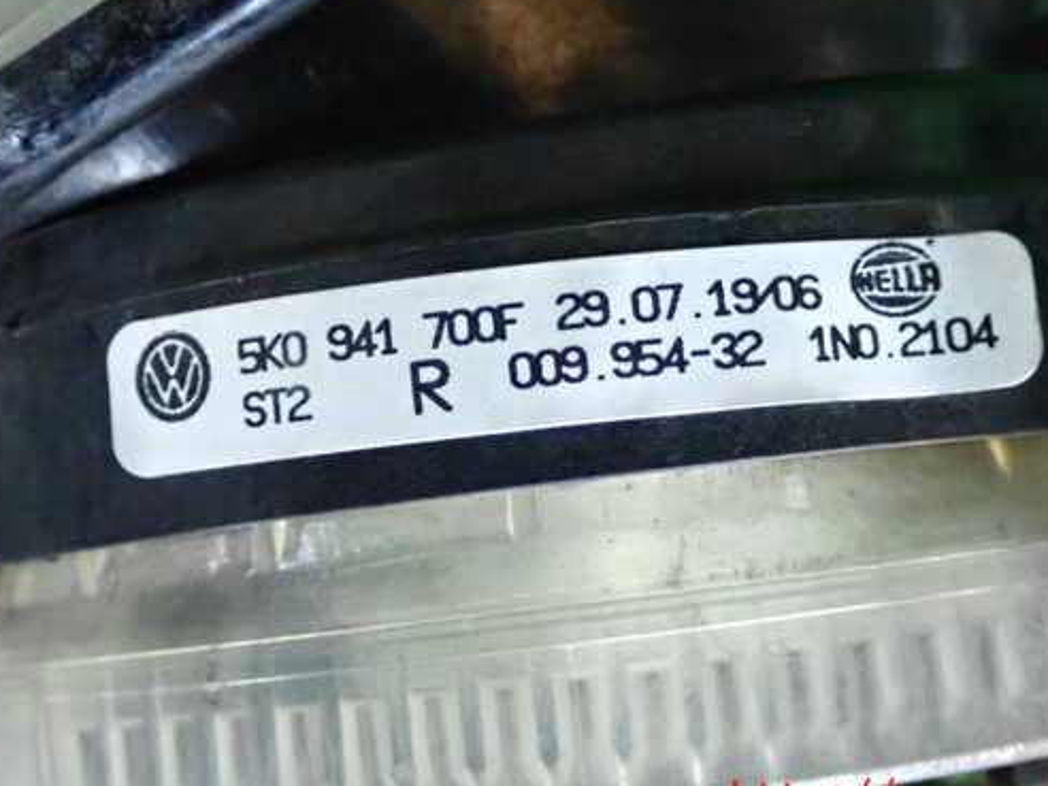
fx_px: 1847
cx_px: 573
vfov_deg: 24.0
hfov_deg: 31.7
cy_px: 349
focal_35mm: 61
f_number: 3.2
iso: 3200
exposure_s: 1/100
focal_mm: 9.01
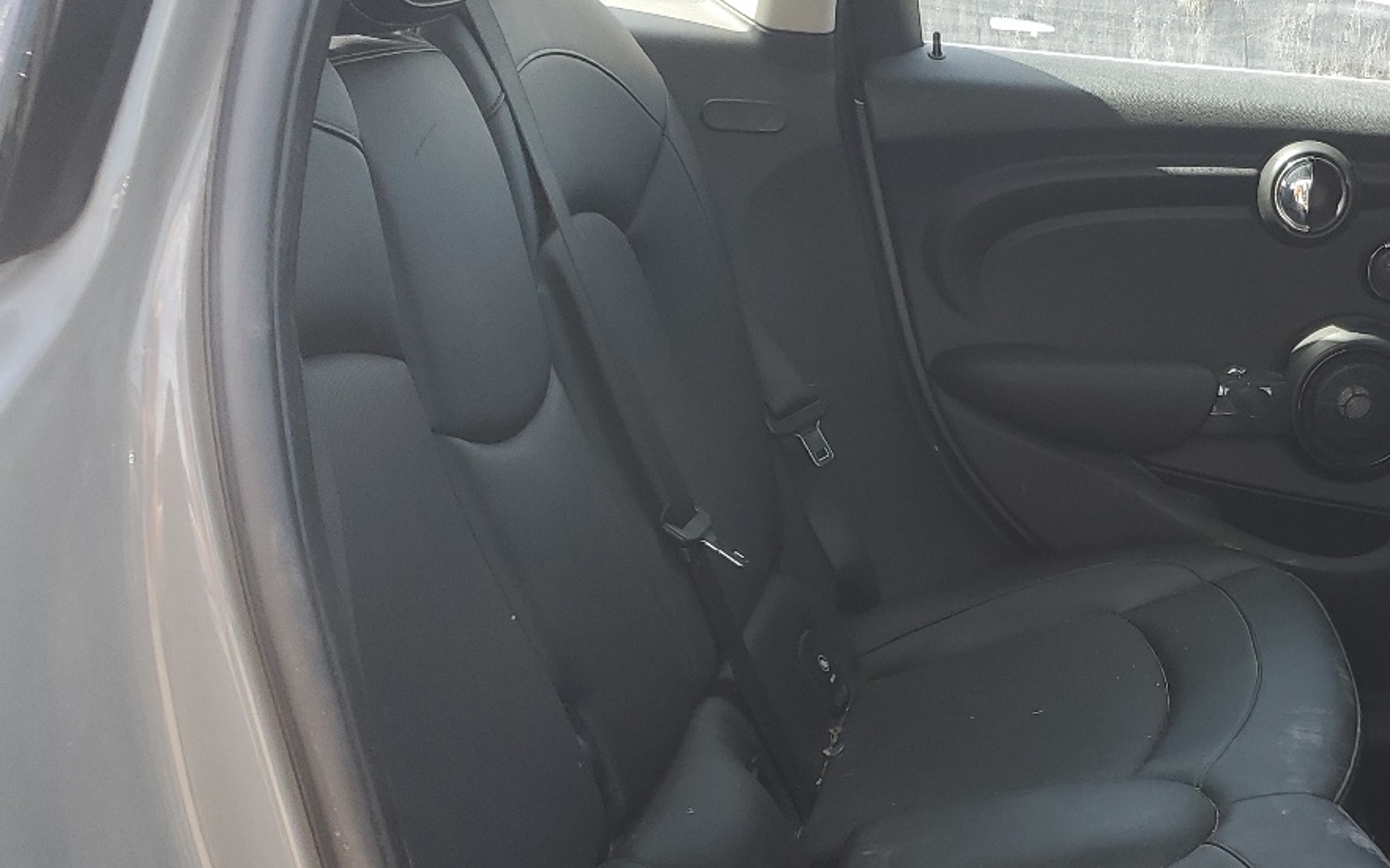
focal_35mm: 50
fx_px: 1894
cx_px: 1179
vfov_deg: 25.6
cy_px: 610
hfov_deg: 38.3
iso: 50
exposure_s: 1/278
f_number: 1.5
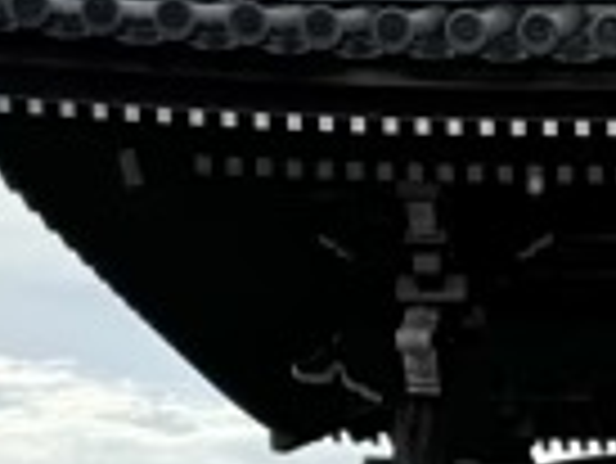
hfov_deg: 14.4
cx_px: 697
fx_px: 2369
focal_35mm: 133
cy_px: 466
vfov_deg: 11.1
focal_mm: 5.96
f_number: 1.6
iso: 50
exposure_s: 1/4854
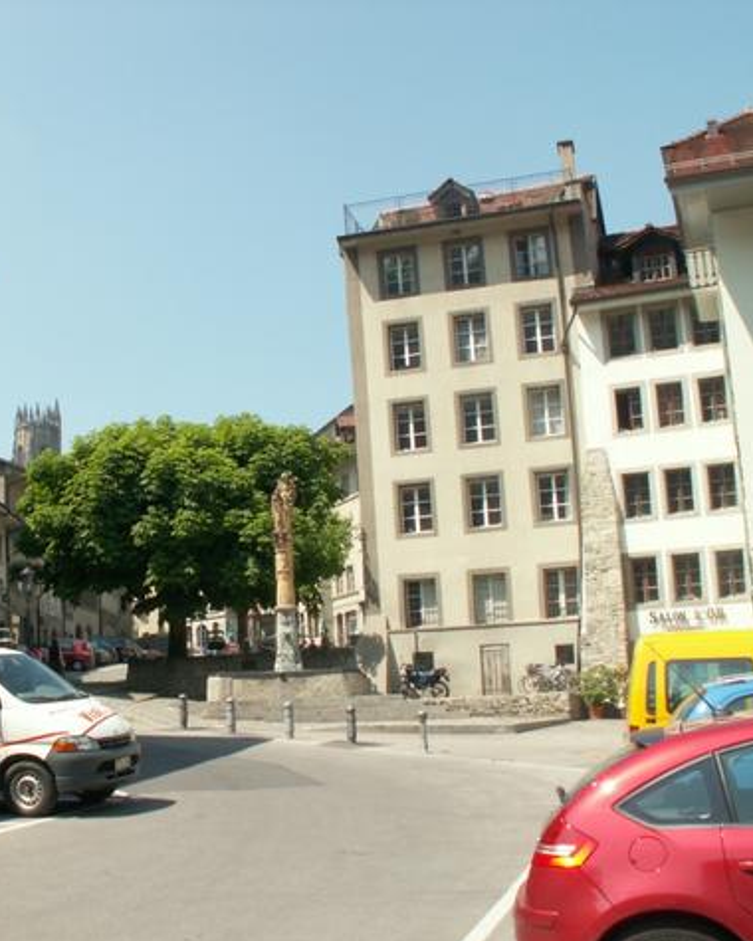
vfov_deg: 40.3
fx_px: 1281
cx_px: 168
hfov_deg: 32.0
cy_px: 473
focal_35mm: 46
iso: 50
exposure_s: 1/200
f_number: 5.6
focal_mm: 5.86
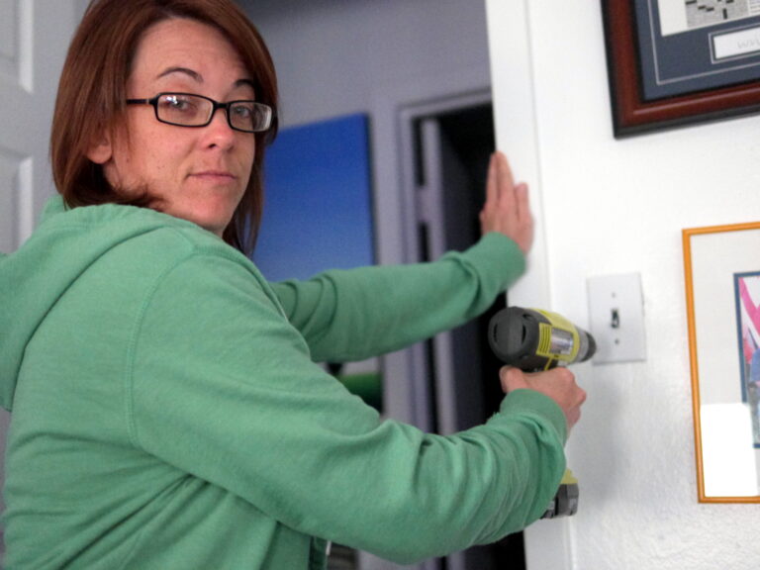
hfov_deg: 38.2
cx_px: 380
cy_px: 285
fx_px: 1098
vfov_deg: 29.1
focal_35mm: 50
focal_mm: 25
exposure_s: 1/60
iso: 2500
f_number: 1.4
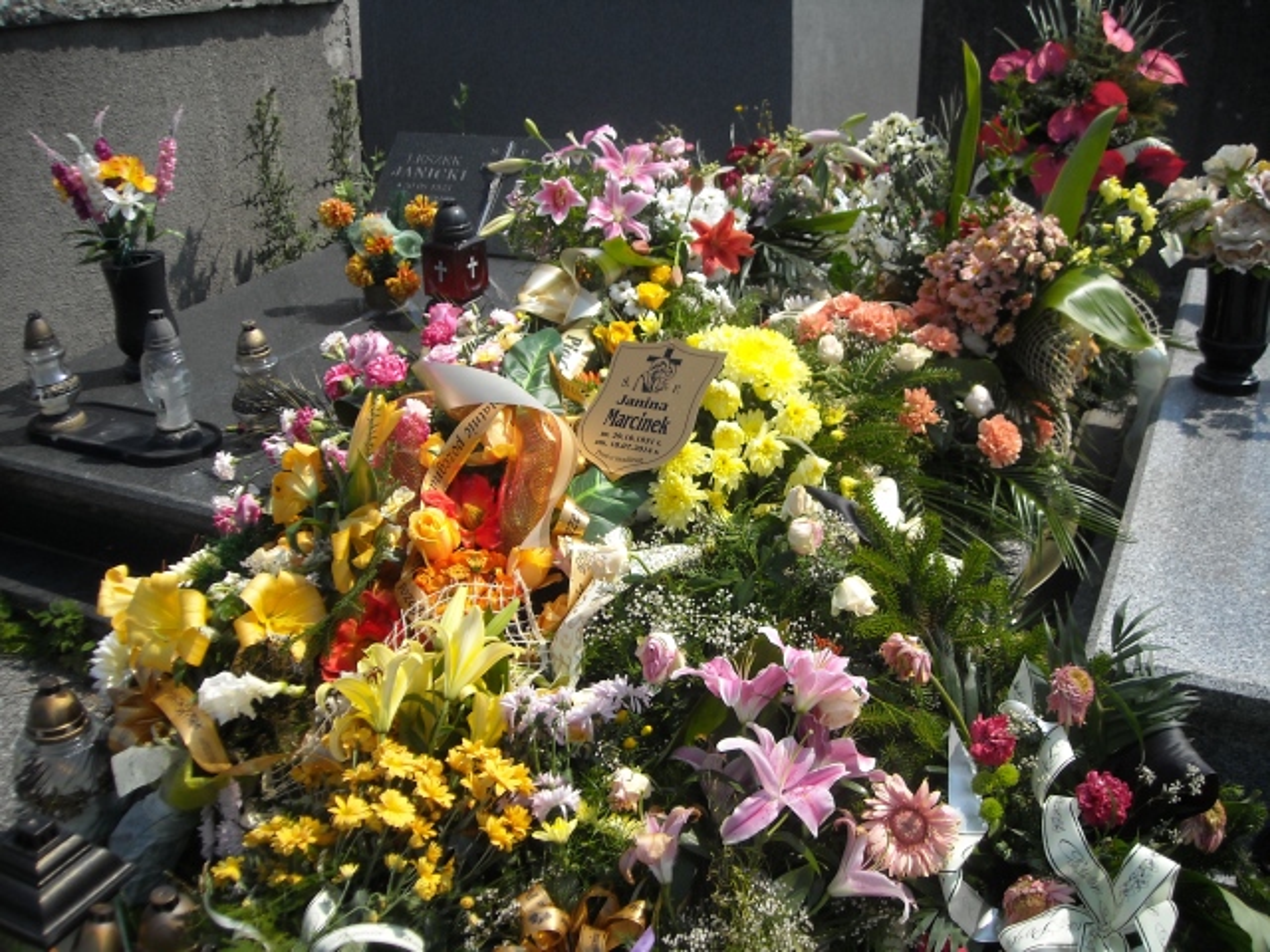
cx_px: 635
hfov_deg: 52.6
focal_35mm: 35
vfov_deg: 40.7
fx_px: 1284
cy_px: 476
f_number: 5.6
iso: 64
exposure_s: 1/296
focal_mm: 5.7
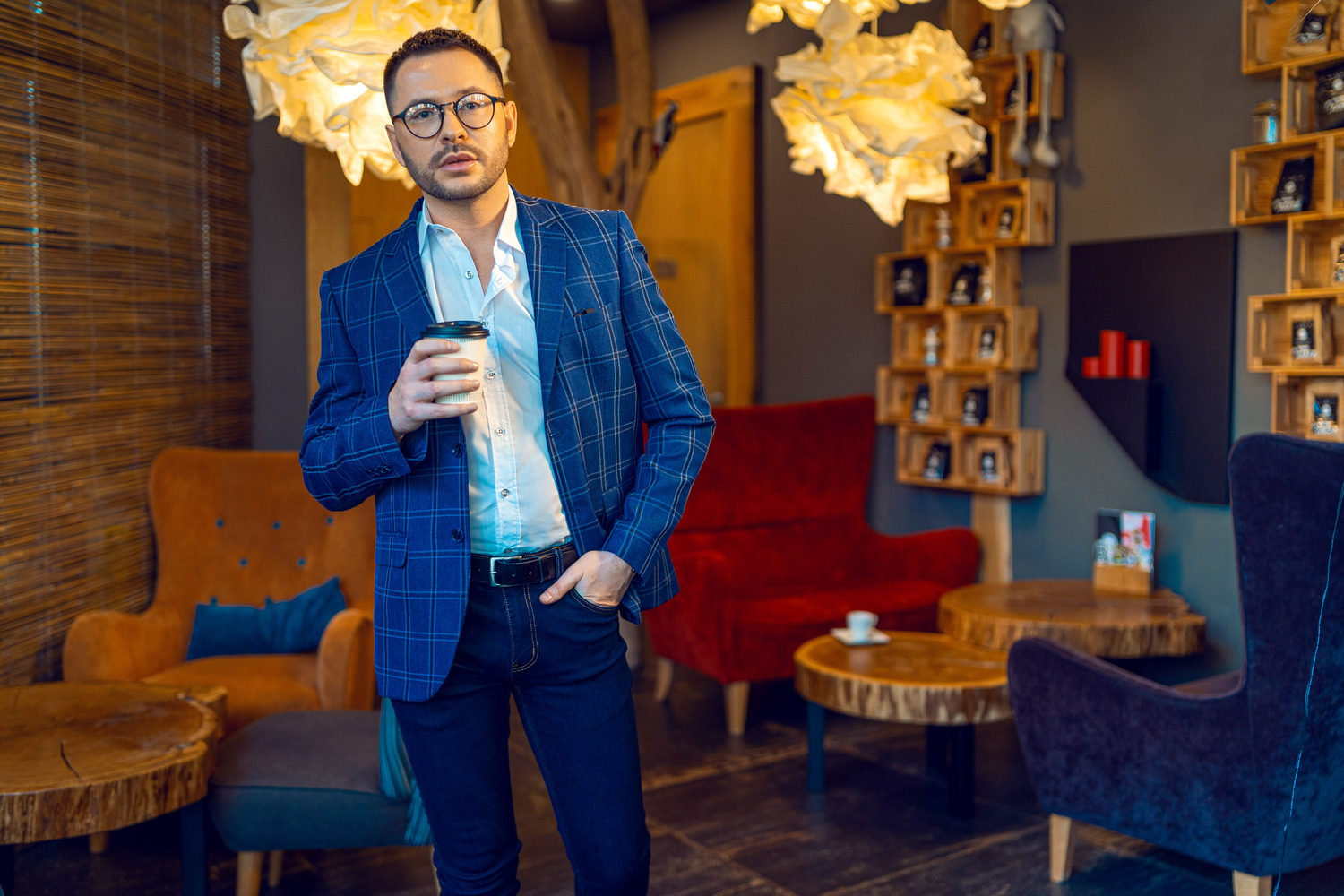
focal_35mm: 35
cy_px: 448
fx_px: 1307
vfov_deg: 37.9
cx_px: 672
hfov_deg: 54.4
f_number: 1.8
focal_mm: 35
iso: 200
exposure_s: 1/100
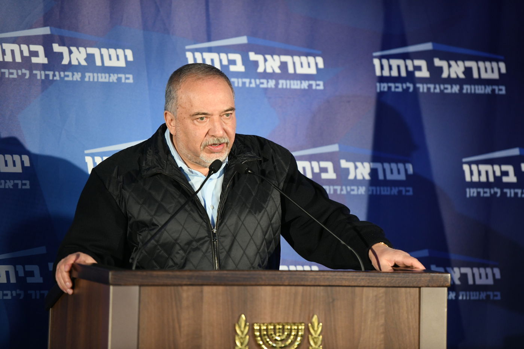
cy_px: 174
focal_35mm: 180
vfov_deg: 7.6
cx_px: 262
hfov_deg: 11.4
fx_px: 2620
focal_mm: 180
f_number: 3.5
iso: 2000
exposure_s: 1/320
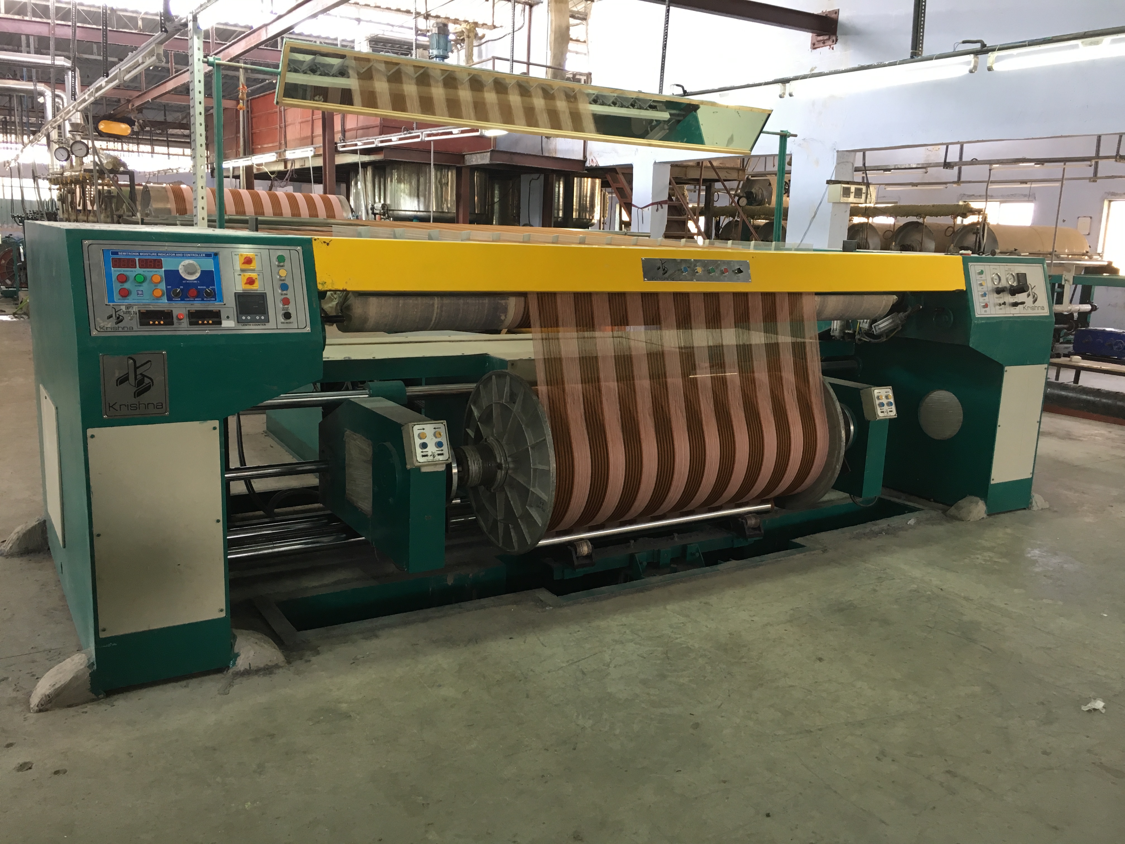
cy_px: 422
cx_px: 562
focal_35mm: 29
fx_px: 942
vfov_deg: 48.2
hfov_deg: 61.7
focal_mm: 4.15
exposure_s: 1/33
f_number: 2.2
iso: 80
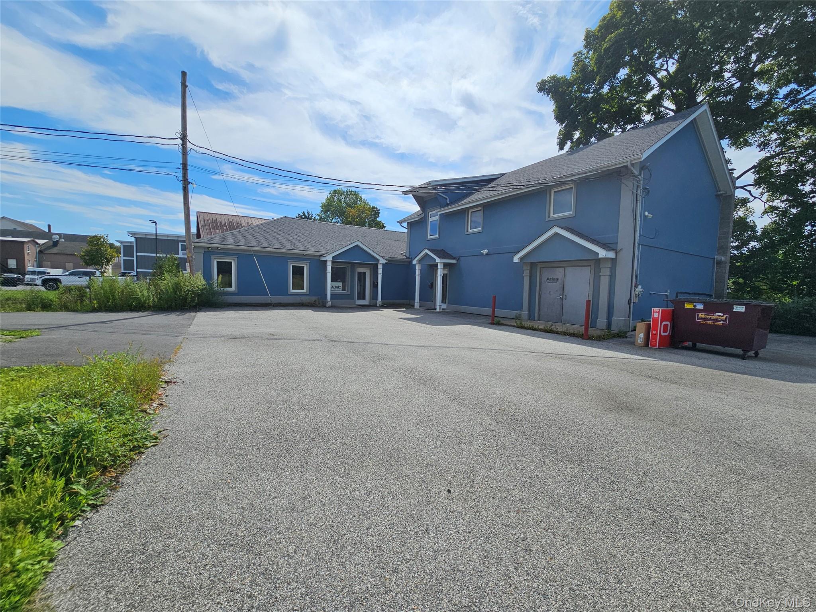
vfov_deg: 89.9
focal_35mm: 13
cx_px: 408
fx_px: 306
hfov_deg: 106.2
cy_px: 306
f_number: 2.2
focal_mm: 2.2
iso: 50
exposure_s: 1/3977
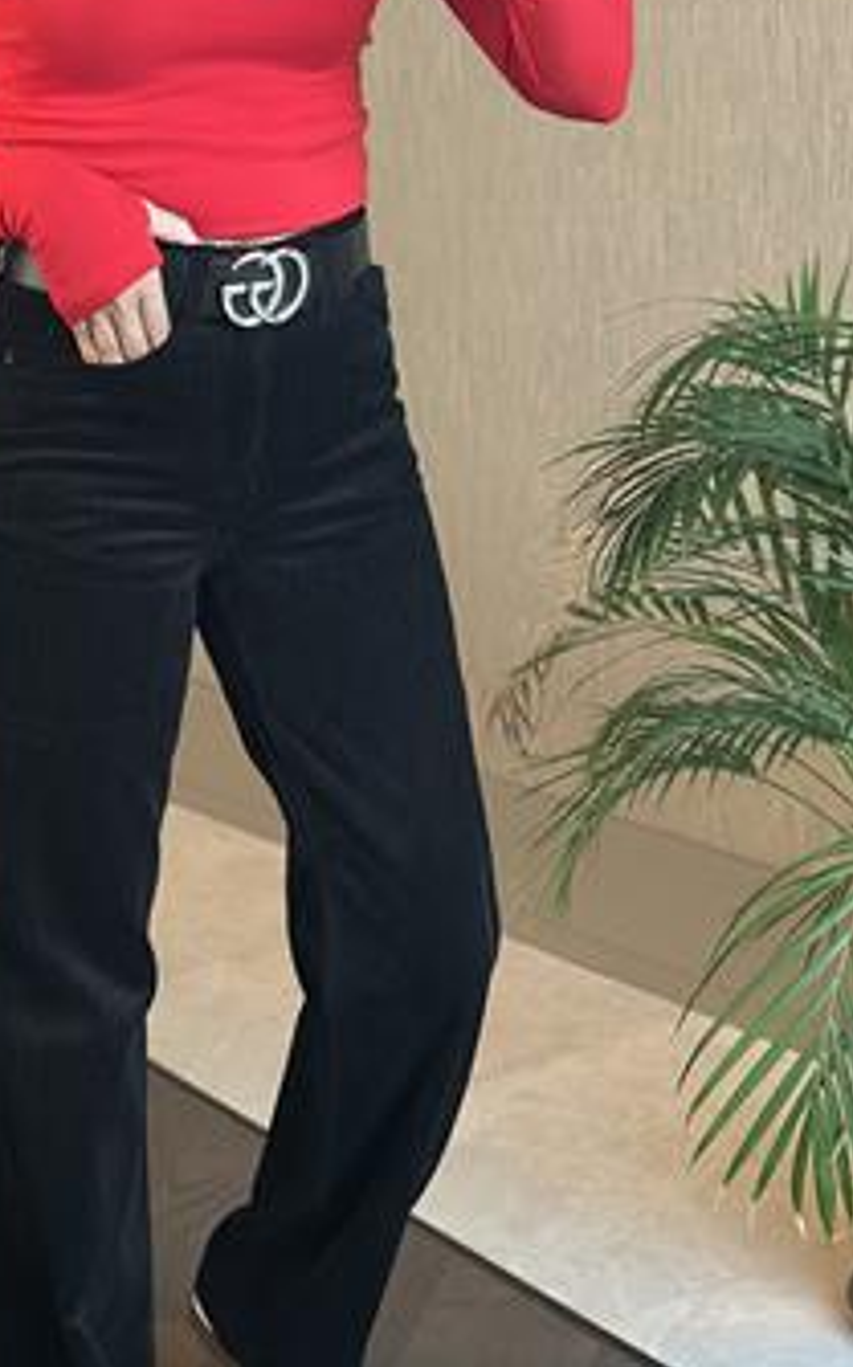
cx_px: 139
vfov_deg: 26.7
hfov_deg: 16.8
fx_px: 2868
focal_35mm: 77
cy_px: 906
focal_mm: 6.86
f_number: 1.78
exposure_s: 1/30
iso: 800
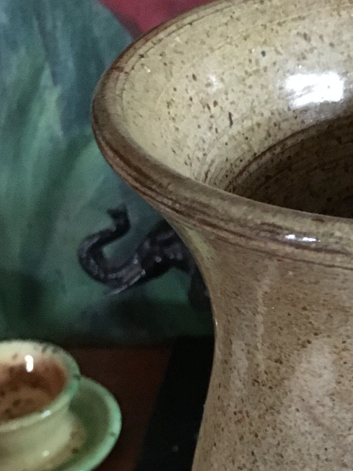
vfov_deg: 23.4
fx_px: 1101
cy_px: 443
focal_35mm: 81
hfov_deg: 17.2
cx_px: 454
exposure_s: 1/17
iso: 250
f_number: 2.2
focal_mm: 4.15
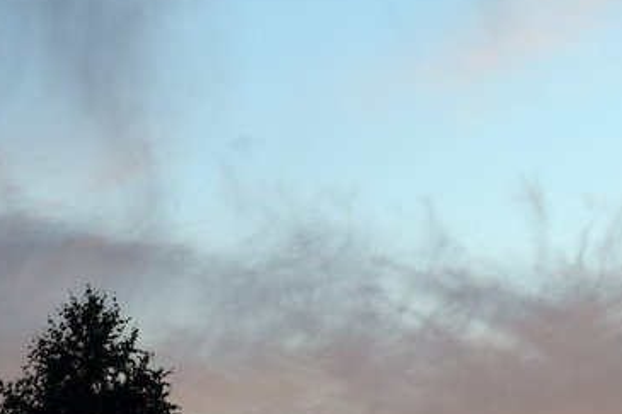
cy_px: 238
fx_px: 2729
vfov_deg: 8.7
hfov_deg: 12.8
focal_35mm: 158
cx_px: 634
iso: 200
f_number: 6.3
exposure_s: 1/200
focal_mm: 48
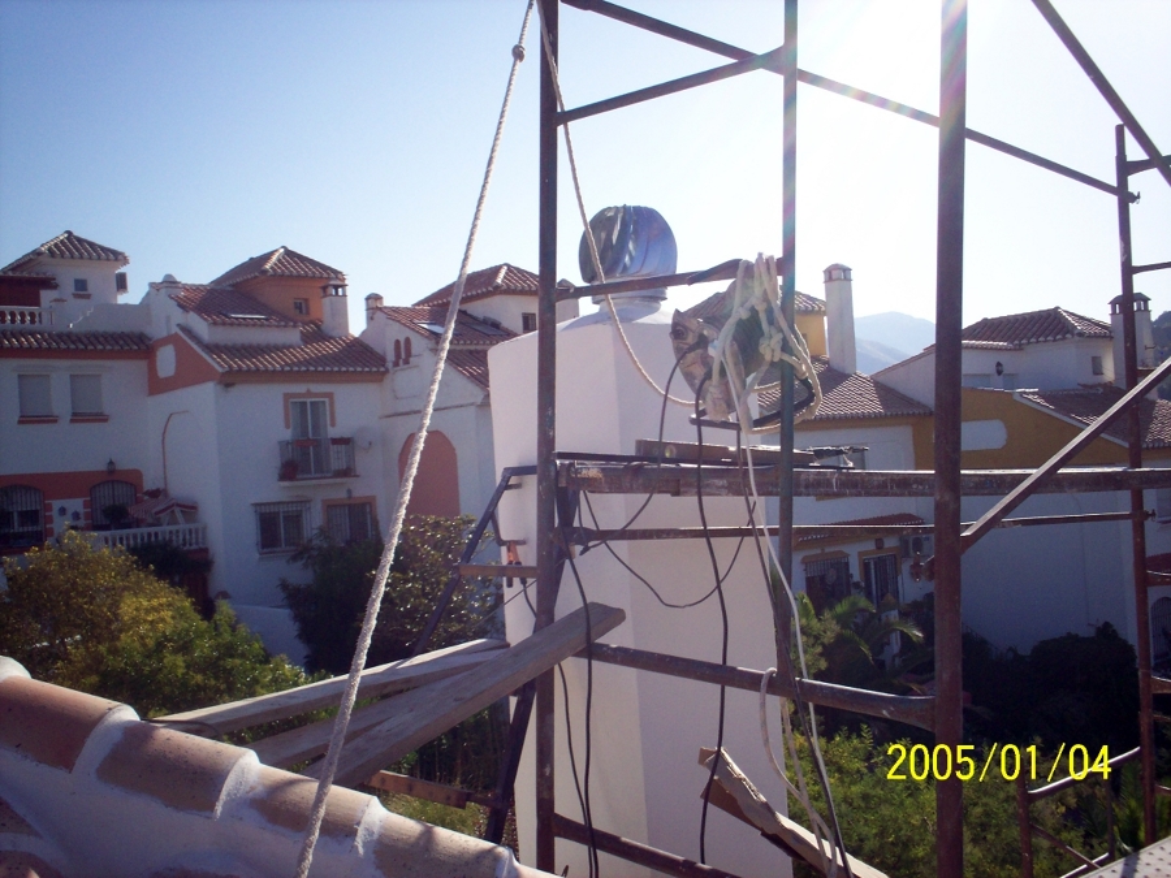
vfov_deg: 39.7
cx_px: 586
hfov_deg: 51.4
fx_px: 1218
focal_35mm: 36
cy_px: 439
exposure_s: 1/697
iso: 100
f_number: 4.5
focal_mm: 6
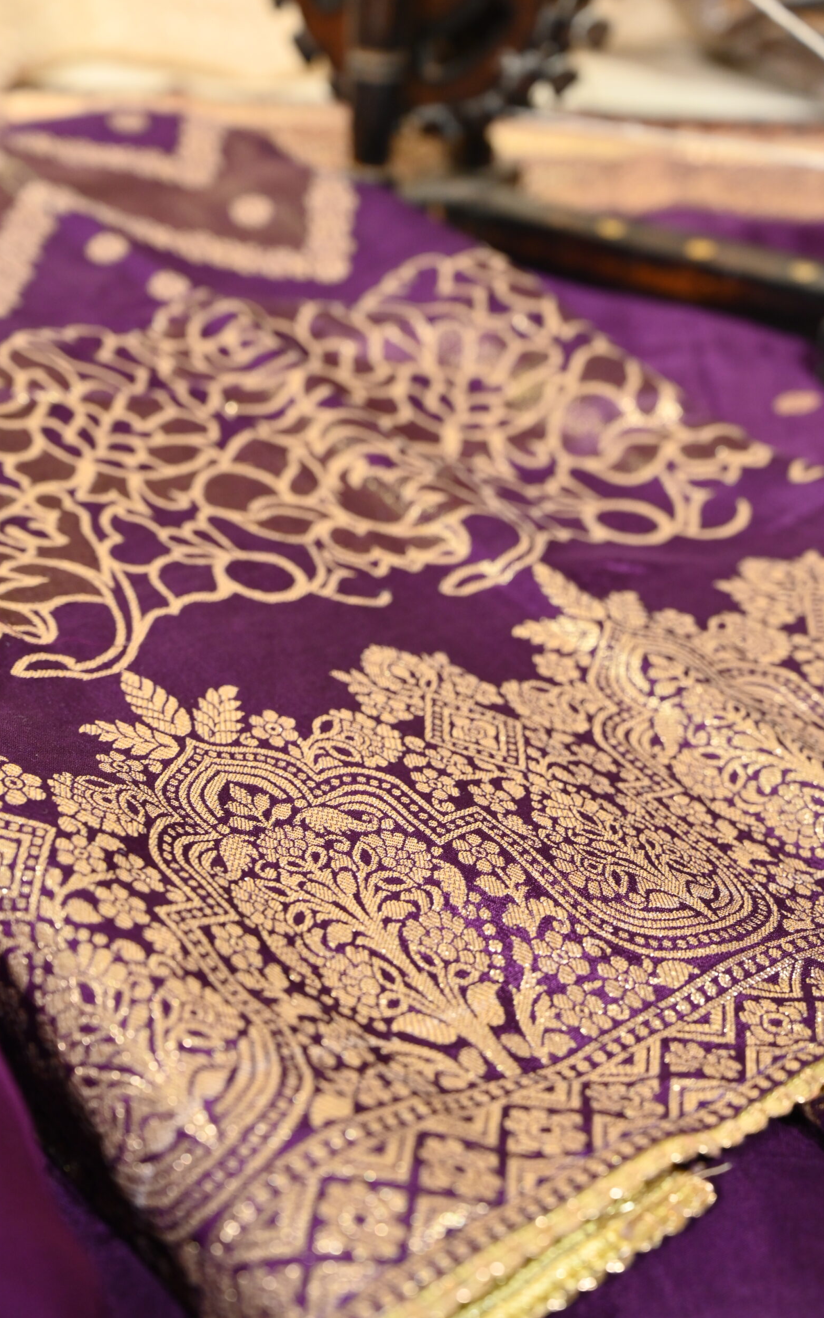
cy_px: 665
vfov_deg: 35.7
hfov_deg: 22.7
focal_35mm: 57
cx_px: 431
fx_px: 2048
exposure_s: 1/160
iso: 1250
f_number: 5.6
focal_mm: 55
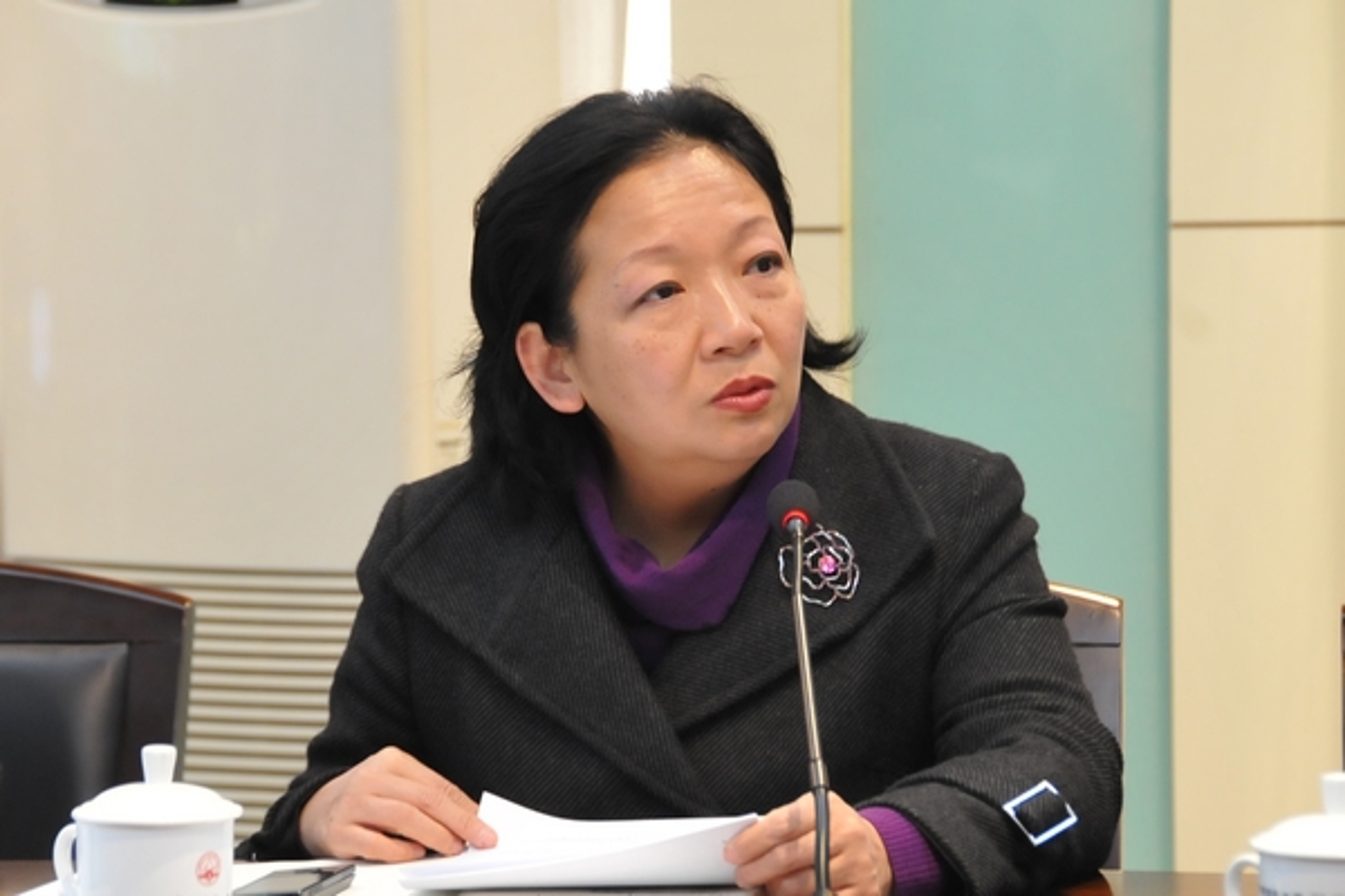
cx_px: 672
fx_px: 5043
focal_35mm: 135
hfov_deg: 15.2
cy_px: 448
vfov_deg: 10.2
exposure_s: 1/10
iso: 1600
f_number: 5.3
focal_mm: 90
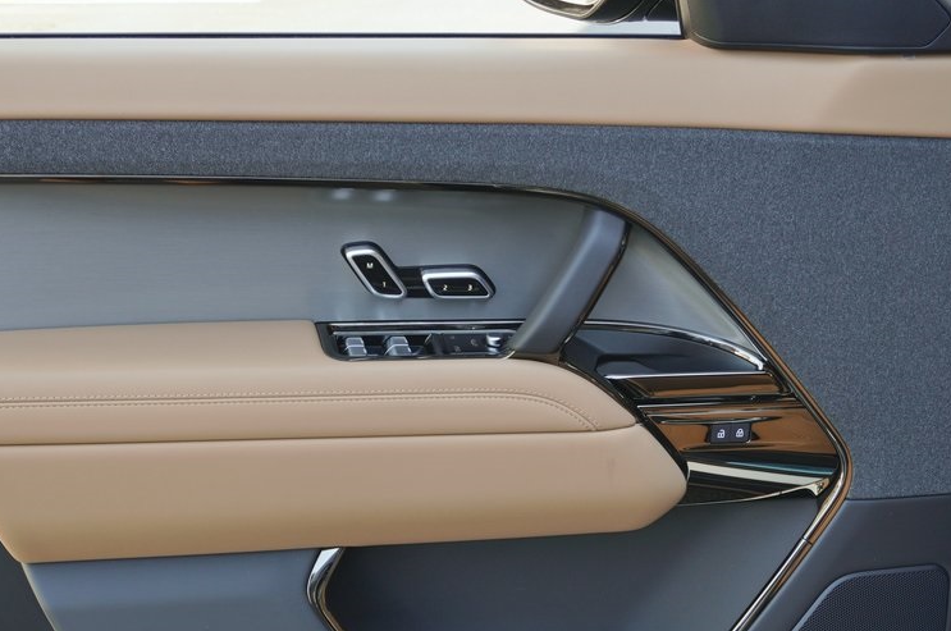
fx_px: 1363
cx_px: 444
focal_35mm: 52
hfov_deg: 38.4
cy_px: 433
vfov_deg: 25.9
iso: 100
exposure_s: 1/50
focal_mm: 25
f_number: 5
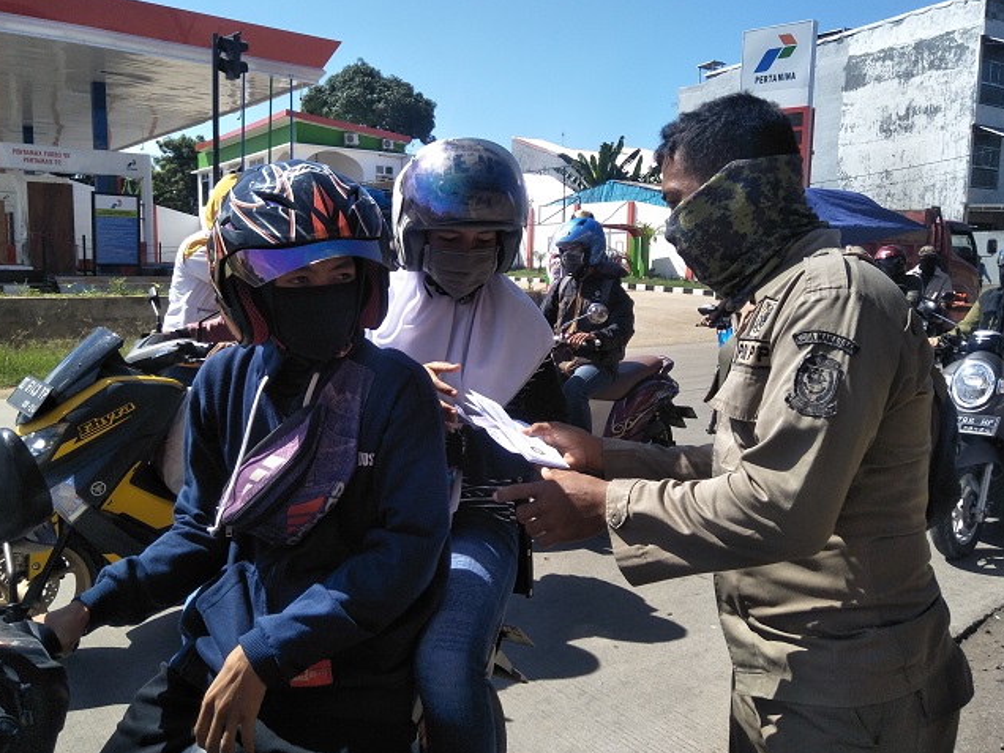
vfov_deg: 61.0
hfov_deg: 76.3
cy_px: 345
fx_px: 638
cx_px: 480
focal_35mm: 22
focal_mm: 3.46
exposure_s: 1/951
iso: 39
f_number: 2.2
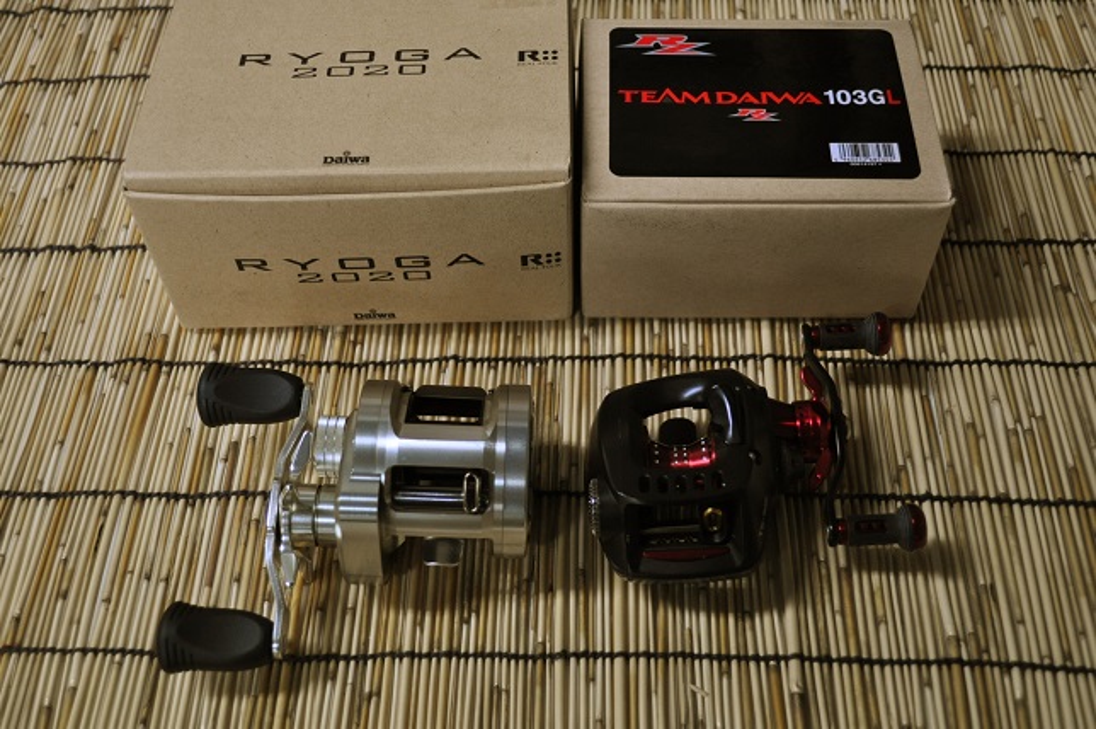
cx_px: 548
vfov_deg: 34.1
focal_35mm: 39
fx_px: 1186
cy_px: 364
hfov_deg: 49.6
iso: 800
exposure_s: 1/60
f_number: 4.2
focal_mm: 26
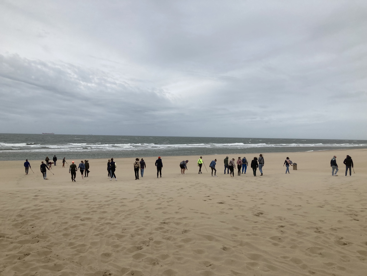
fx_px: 297
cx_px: 184
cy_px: 138
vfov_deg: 49.7
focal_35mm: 28
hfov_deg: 63.4
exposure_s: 1/2857
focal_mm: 3.99
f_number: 1.8
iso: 20
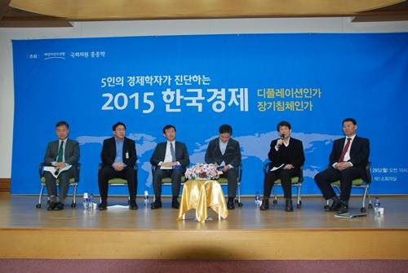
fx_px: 375
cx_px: 204
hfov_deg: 57.2
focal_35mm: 33
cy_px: 136
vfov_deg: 40.1
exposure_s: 1/60
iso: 800
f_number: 5
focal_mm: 22
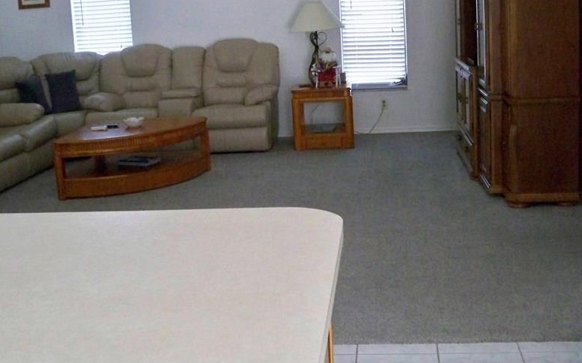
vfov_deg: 26.3
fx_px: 777
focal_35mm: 49
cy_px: 150
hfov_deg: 41.0
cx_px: 258
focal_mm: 6.3
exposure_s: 1/60
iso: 800
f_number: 3.1
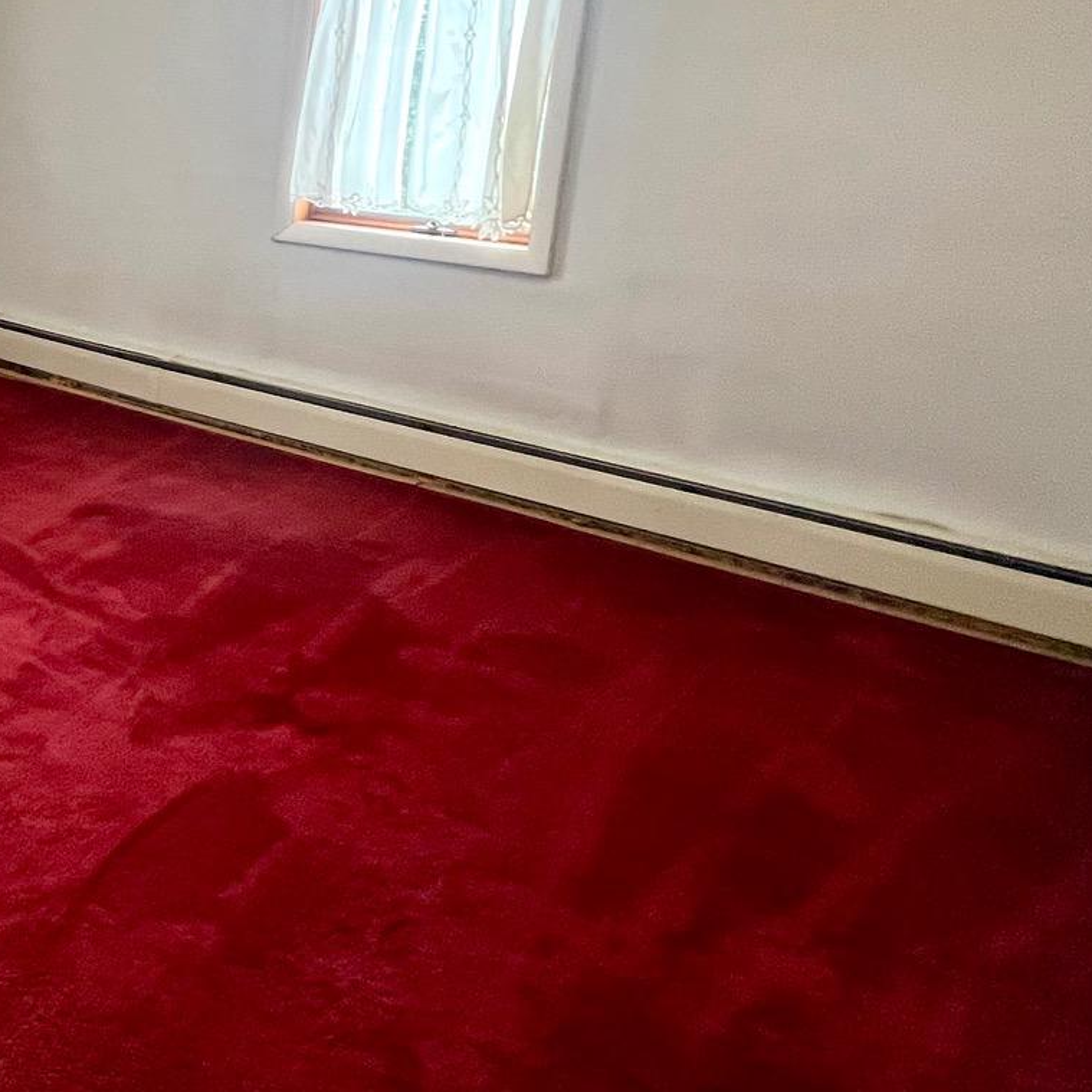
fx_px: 1106
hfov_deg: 39.1
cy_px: 332
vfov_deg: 51.2
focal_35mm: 31
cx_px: -201
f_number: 1.8
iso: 250
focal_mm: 1.57
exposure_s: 1/60
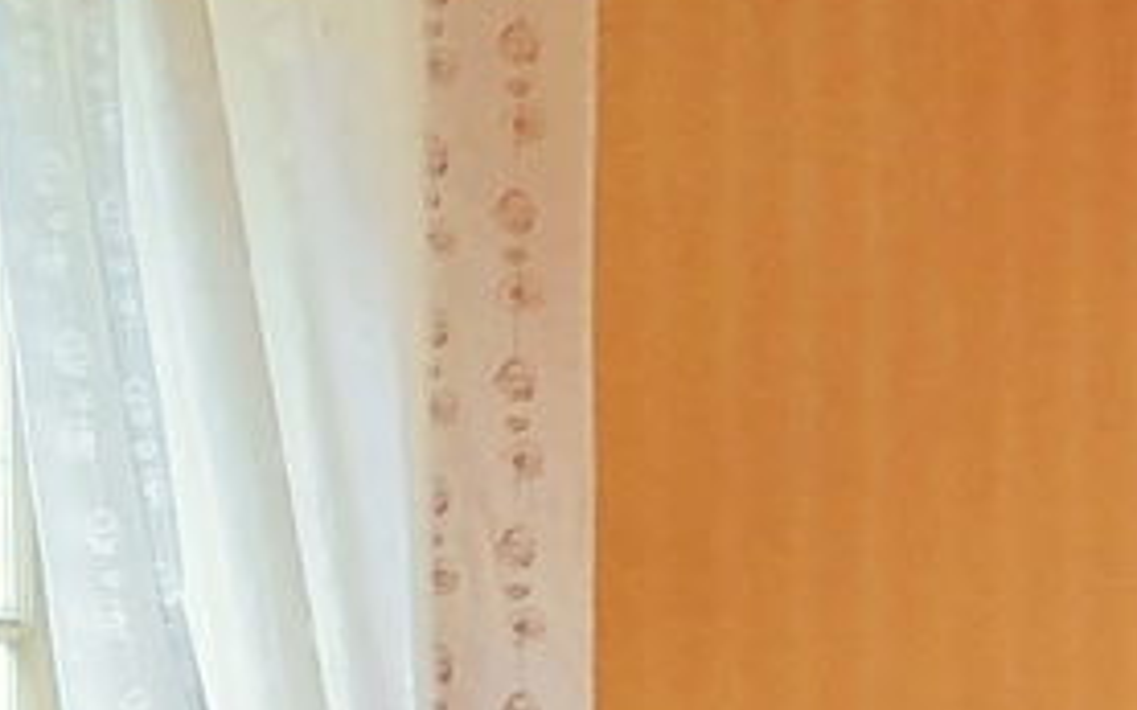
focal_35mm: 147
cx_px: 2253
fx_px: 4554
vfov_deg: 8.1
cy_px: 1777
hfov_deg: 12.6
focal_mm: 3.94
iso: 320
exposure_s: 1/33
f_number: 1.9
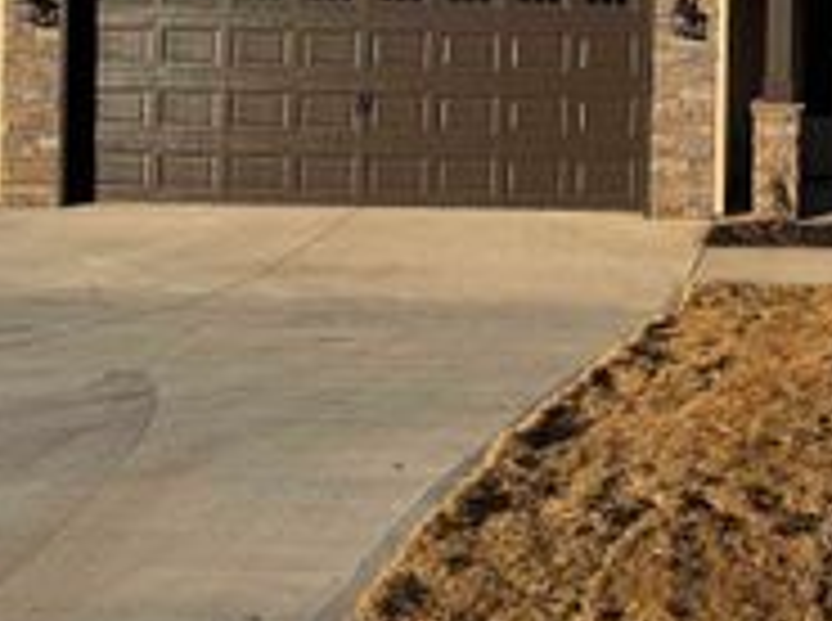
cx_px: 832
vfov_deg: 21.2
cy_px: -97
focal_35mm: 65
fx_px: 1559
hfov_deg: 28.1
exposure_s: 1/4608
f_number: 1.78
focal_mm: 6.76
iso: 80
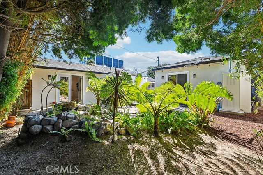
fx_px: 102
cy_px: 88
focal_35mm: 14
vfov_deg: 81.1
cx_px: 132
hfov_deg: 104.3
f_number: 22
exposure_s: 1/10
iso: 250
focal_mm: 14
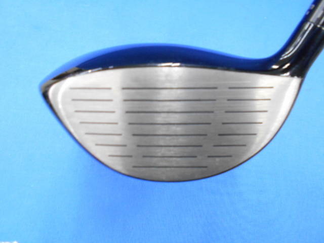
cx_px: 162
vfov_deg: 53.1
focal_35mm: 26
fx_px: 243
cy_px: 122
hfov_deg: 67.3
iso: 400
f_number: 3.2
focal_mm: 4.6
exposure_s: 1/20
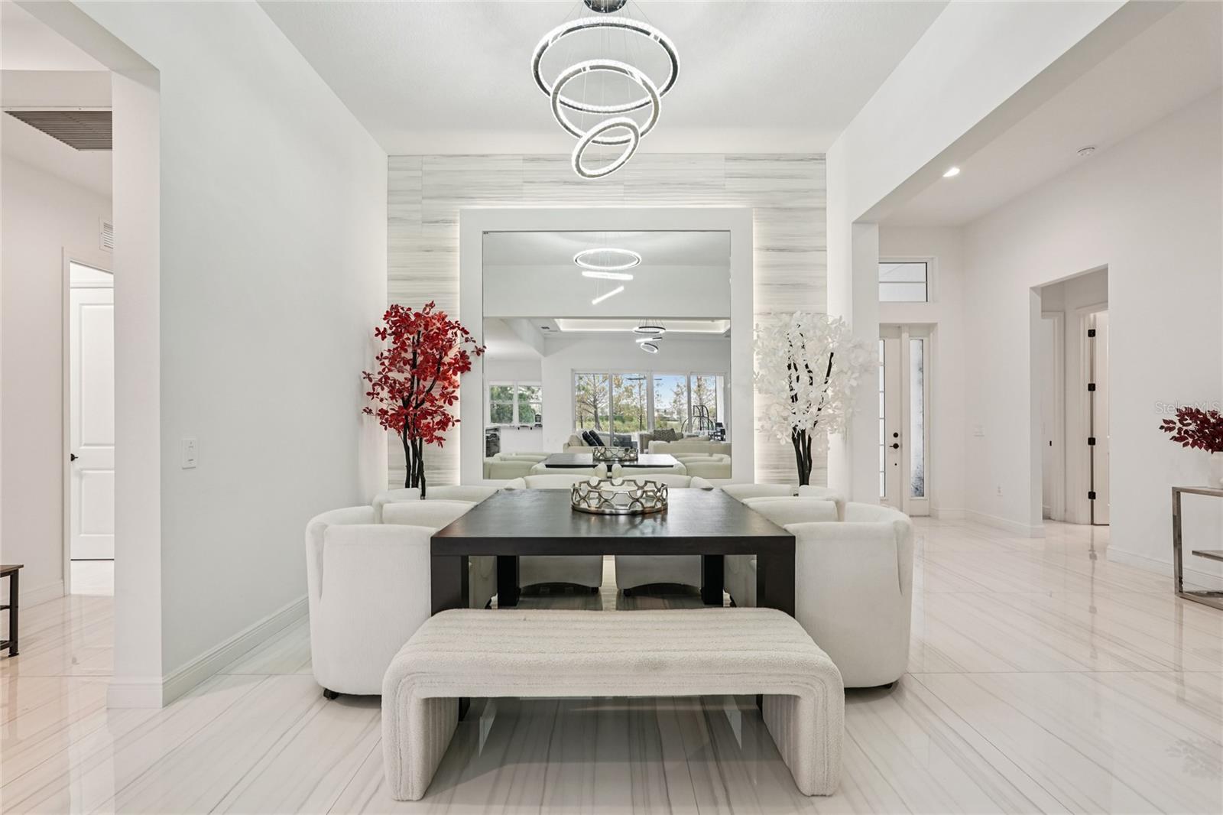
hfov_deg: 96.7
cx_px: 612
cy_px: 408
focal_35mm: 16
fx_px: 543
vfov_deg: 73.7
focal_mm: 16
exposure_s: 1/13
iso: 400
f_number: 8
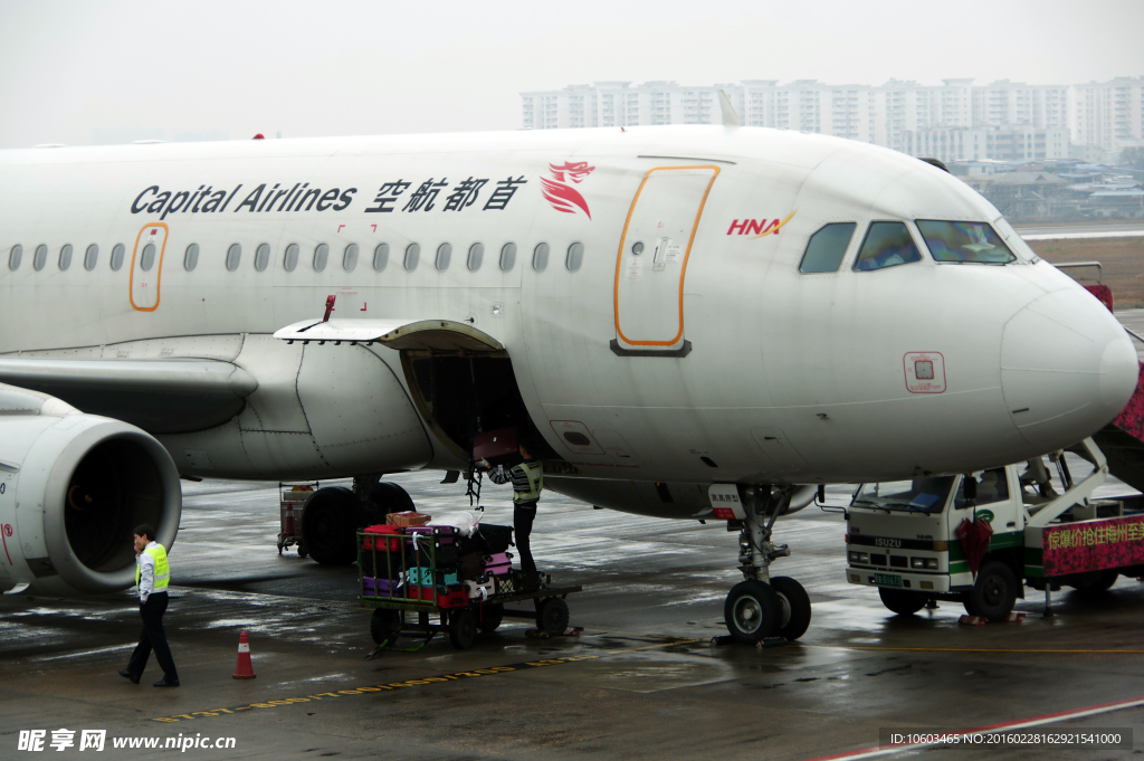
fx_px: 3239
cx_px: 572
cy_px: 380
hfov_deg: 20.0
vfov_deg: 13.4
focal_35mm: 102
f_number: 5.6
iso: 100
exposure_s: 1/250
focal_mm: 68
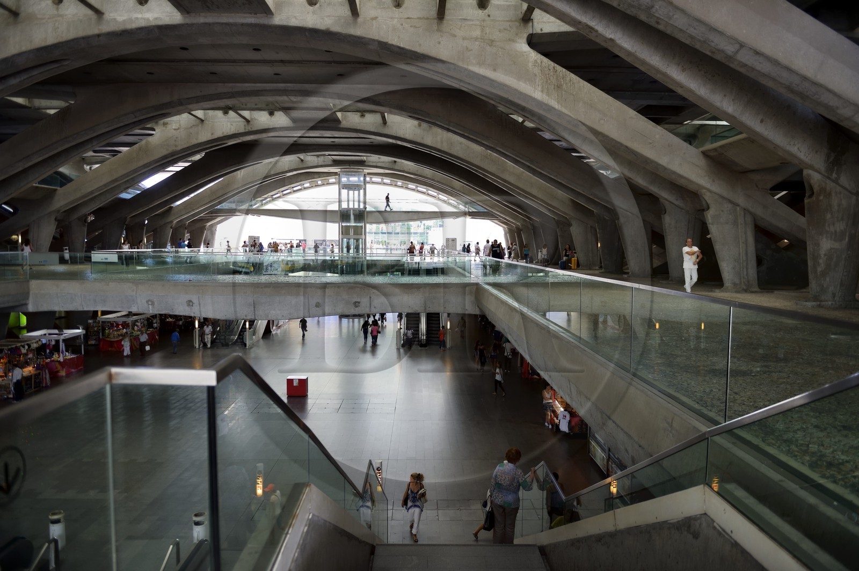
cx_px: 430
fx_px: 572
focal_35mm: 24
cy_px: 286
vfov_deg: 53.1
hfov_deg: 73.8
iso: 200
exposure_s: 1/160
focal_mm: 24
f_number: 2.8
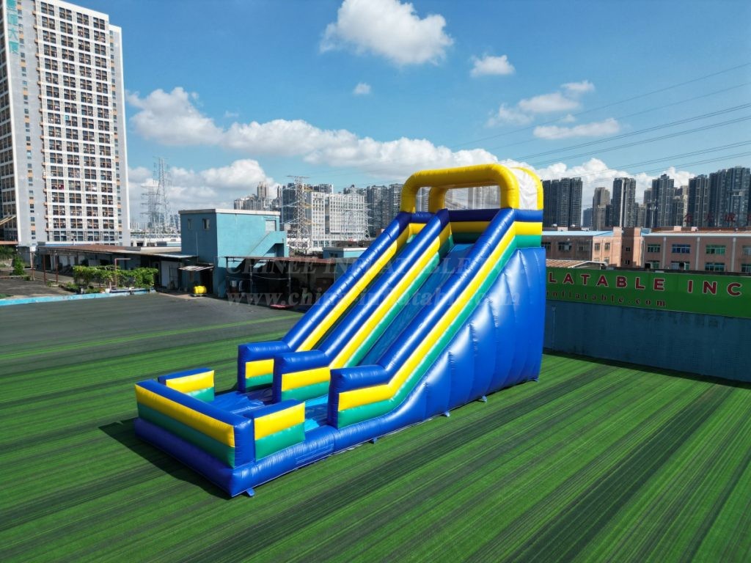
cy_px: 282
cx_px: 376
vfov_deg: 56.8
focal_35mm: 24
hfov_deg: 71.6
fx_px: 521
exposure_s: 1/4000
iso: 140
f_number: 1.7
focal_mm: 6.72
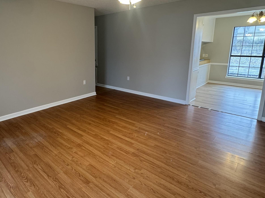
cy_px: 81
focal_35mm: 23
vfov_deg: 58.5
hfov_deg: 72.4
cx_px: 95
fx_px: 176
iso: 200
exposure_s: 1/60
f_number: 2.2
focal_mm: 2.22
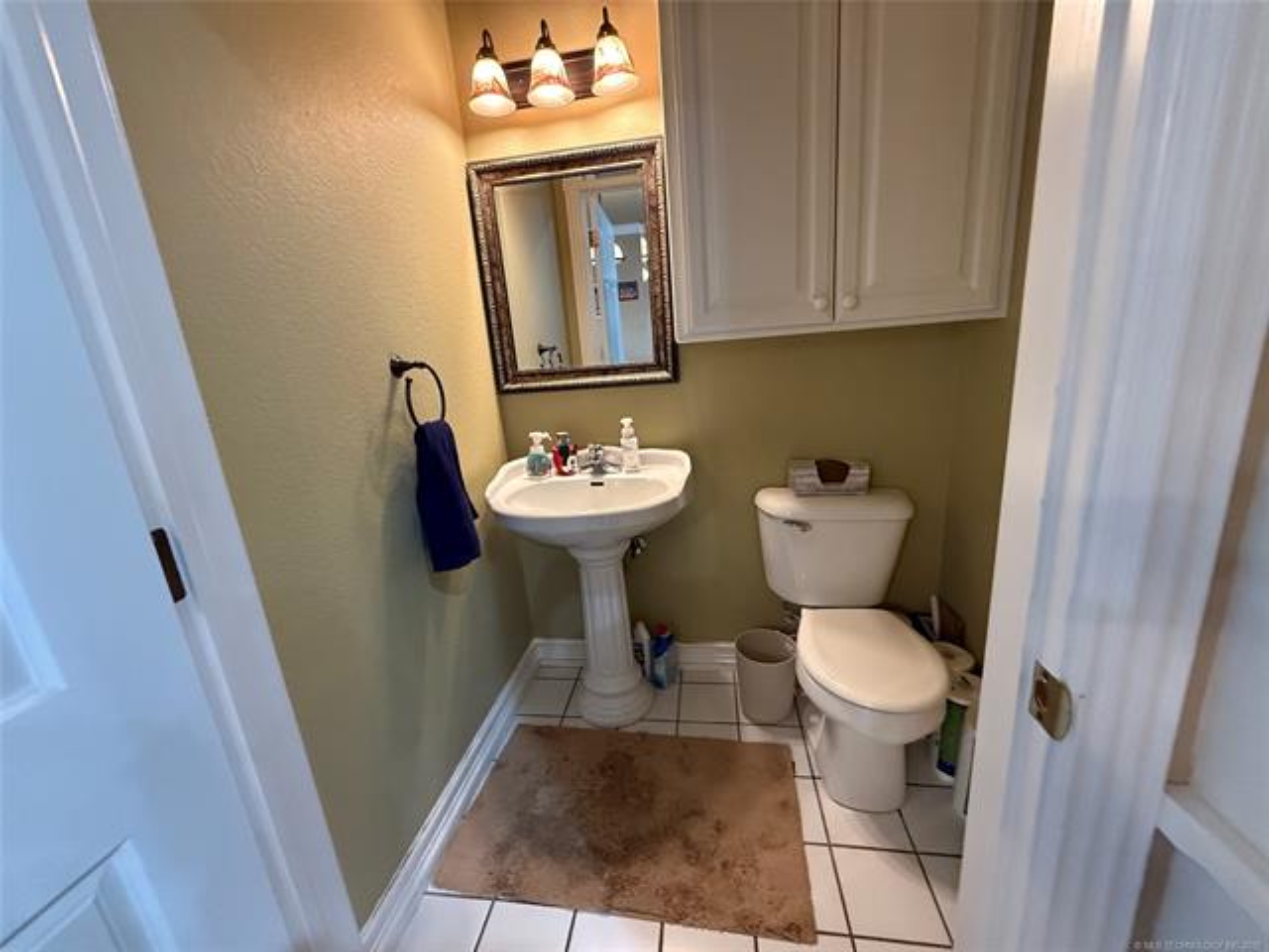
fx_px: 513
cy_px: 476
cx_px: 634
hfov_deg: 102.1
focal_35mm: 14
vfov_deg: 85.7
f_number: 2.2
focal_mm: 2.22
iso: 800
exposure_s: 1/60
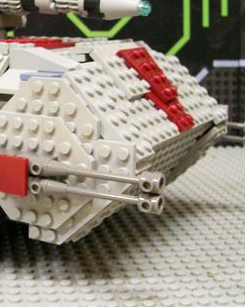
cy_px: 117
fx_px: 644
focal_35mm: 71
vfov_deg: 26.7
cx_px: -24
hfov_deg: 20.5
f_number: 2.7
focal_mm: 6
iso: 160
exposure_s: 1/9.7
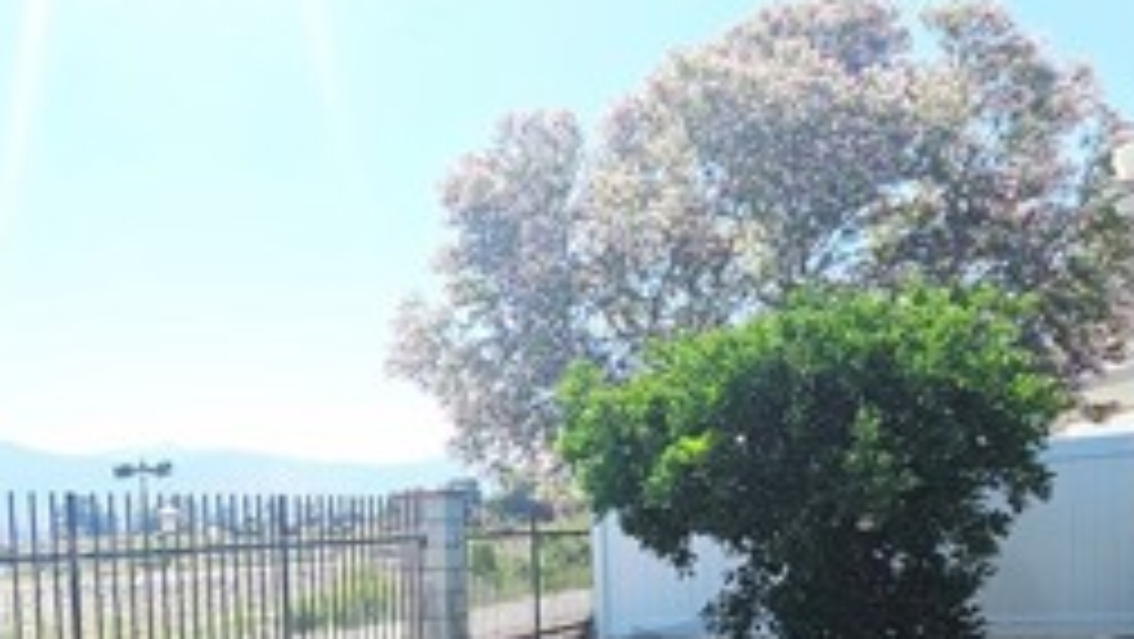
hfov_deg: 51.8
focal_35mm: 36
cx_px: 230
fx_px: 1083
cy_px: 612
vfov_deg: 30.9
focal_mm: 2.2
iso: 50
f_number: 2.2
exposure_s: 1/1000
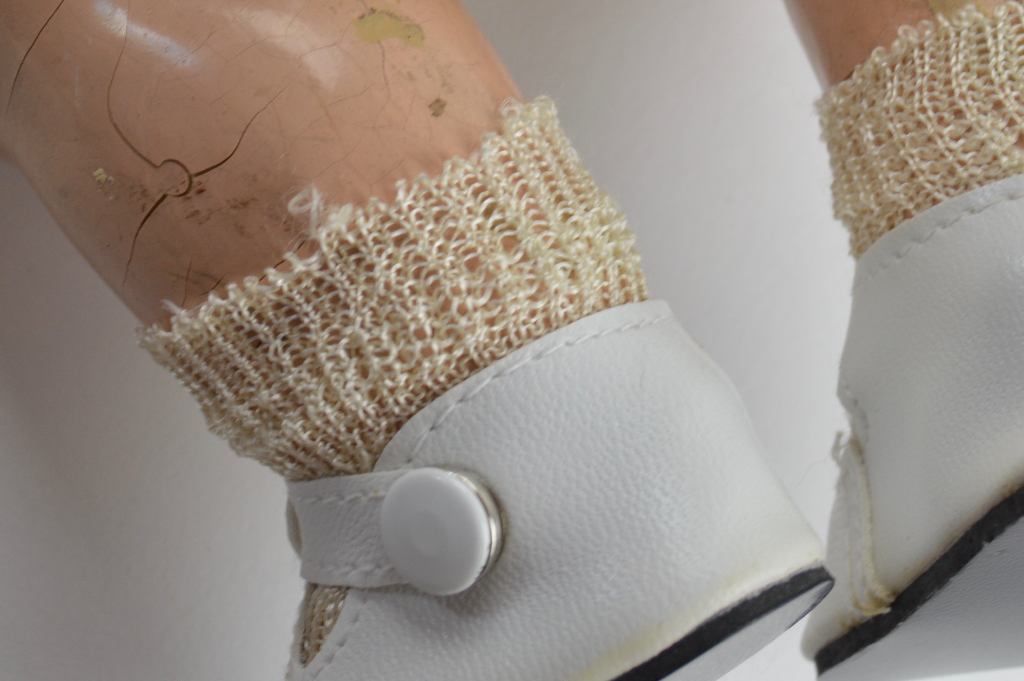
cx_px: 506
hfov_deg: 18.8
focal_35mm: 109
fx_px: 3097
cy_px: -140
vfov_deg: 12.3
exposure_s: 1/25
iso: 100
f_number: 6.3
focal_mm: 30
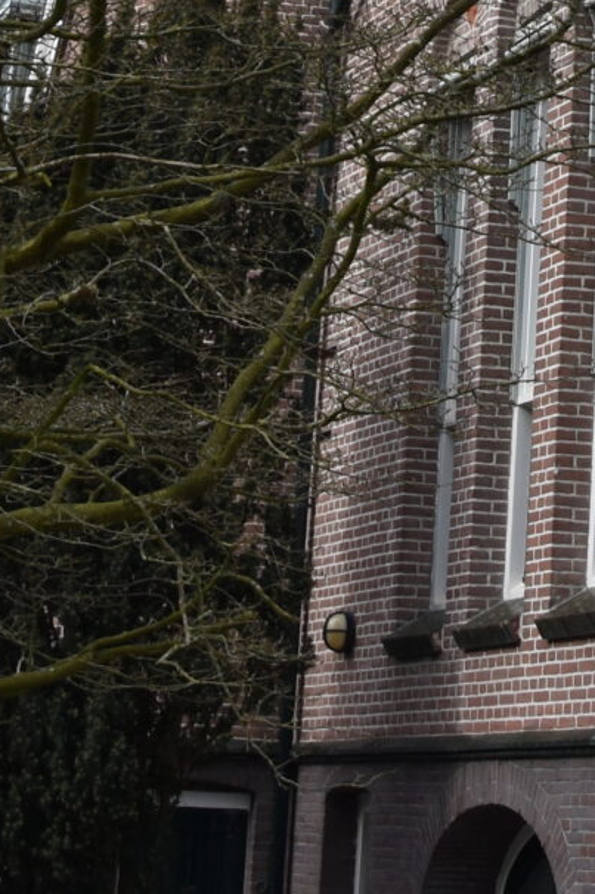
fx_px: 5509
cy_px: -348
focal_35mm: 222
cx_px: 760
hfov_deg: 6.1
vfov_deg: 9.1
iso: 200
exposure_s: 1/320
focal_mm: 35
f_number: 9
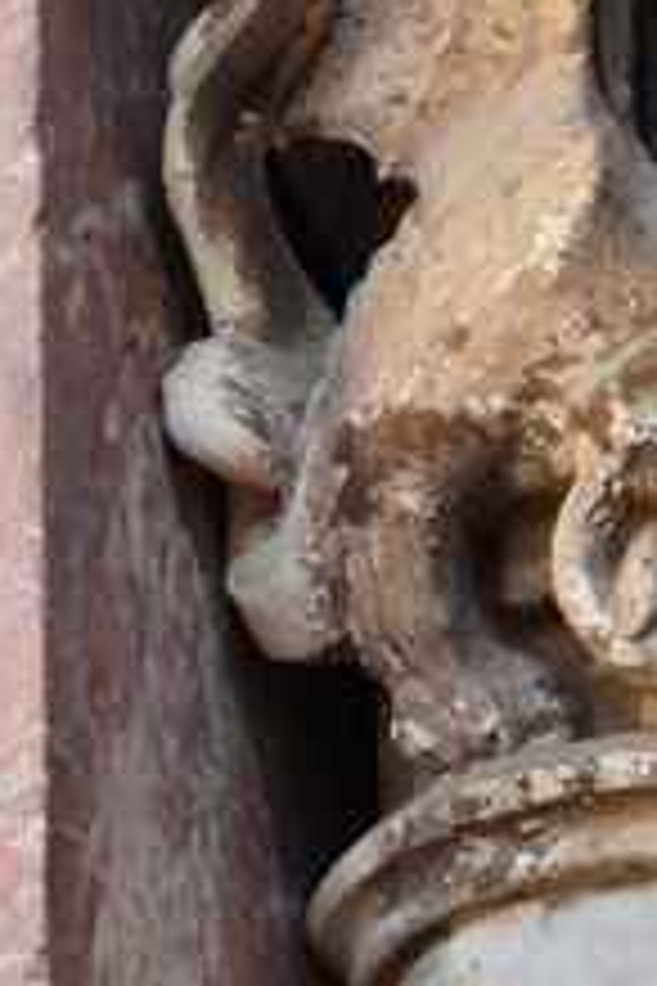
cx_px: 853
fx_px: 9170
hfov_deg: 4.1
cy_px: 117
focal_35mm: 335
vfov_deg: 6.1
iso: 400
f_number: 4.2
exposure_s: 1/250
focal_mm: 70
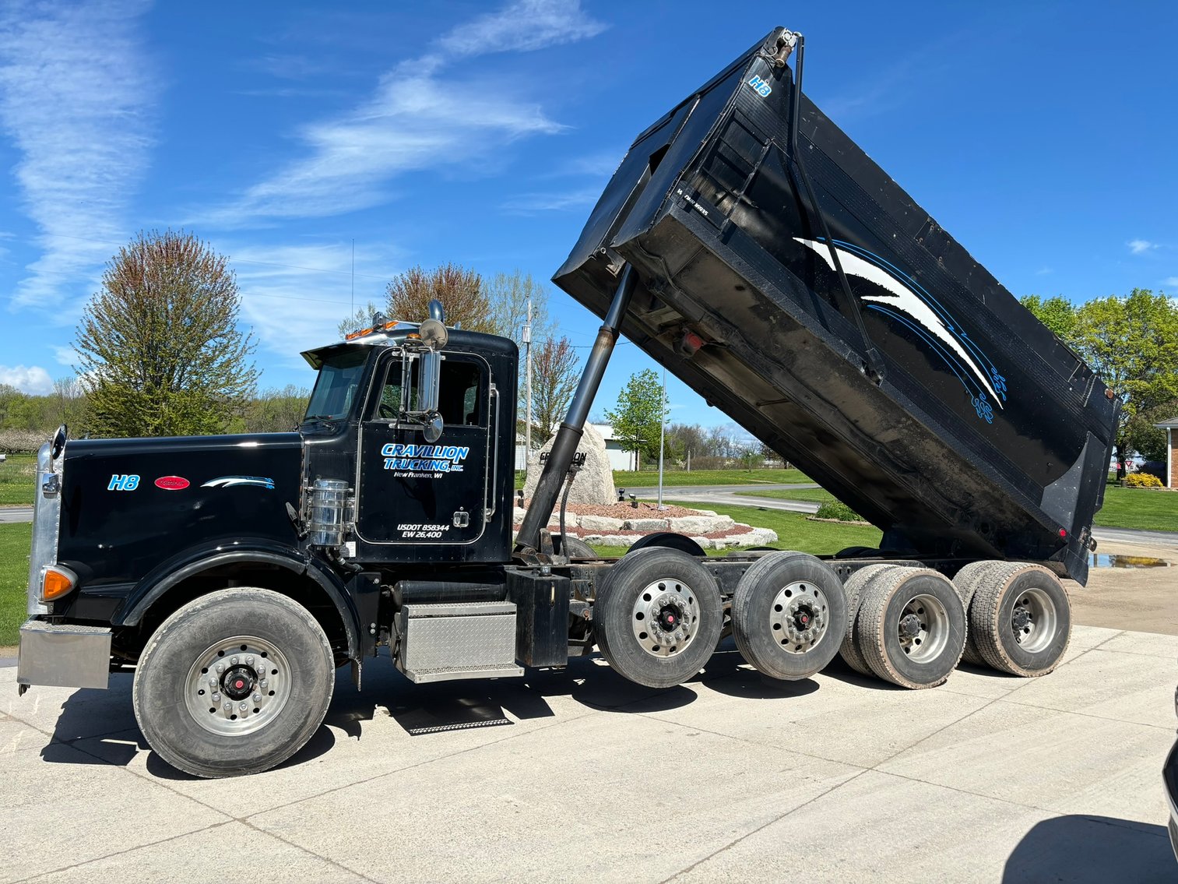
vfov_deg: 53.1
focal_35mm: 26
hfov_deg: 67.3
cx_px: 589
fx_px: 885
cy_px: 442
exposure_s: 1/3413
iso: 50
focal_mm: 5.96
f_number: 1.6
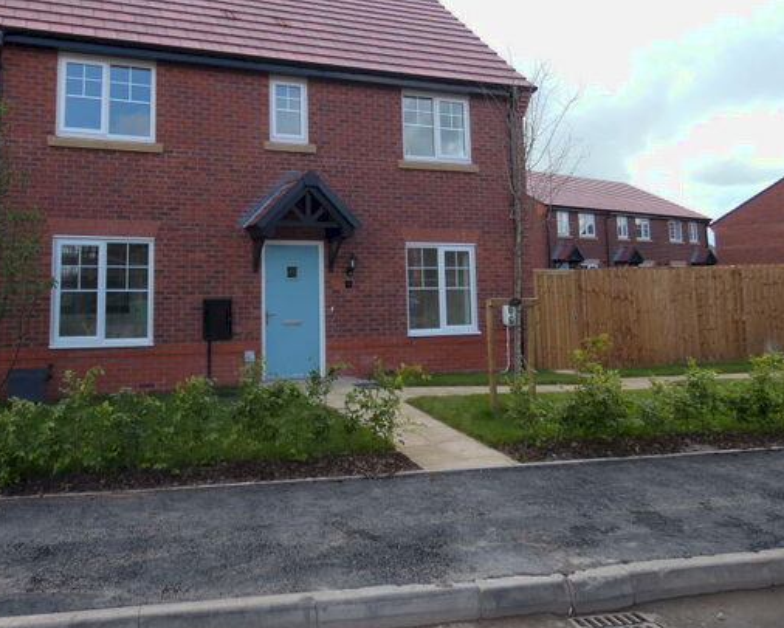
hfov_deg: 62.8
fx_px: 627
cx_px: 277
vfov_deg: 52.5
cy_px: 230
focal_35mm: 27
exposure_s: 1/500
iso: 80
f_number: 2.8
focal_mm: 3.6
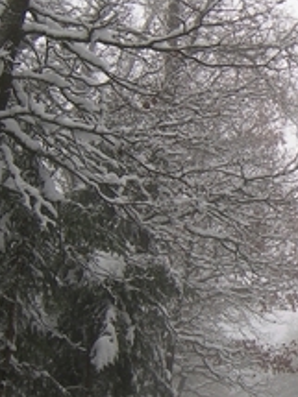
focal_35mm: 67
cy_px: 183
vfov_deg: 29.0
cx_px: 387
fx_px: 770
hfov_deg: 20.1
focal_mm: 5
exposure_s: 1/80
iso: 50
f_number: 2.8
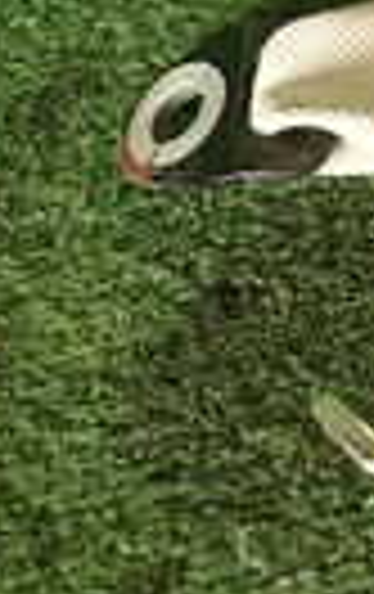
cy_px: -148
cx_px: 1145
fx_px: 1949
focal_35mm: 120
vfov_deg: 16.5
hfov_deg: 8.9
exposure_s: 1/100
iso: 100
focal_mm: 4.5
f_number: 2
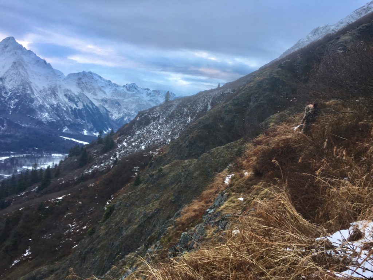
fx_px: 312
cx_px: 186
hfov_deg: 61.7
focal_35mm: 29
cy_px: 140
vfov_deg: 48.2
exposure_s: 1/60
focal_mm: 4.15
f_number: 2.2
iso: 25
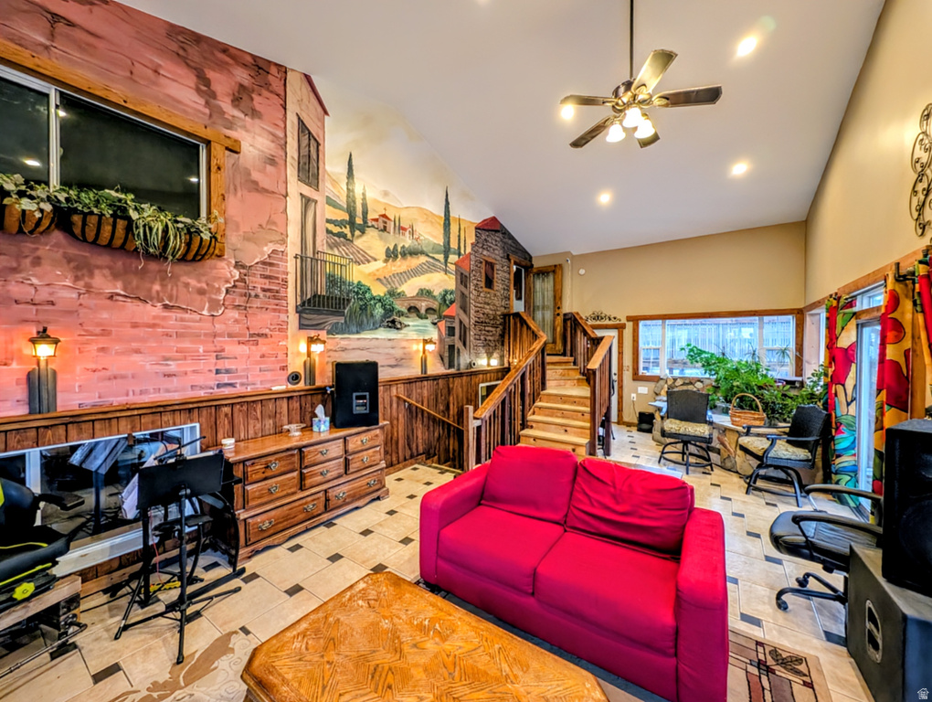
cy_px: 351
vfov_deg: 94.6
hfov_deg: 110.5
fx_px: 324
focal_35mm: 12
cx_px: 466
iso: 171
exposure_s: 1/40
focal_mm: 2.23
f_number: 1.95
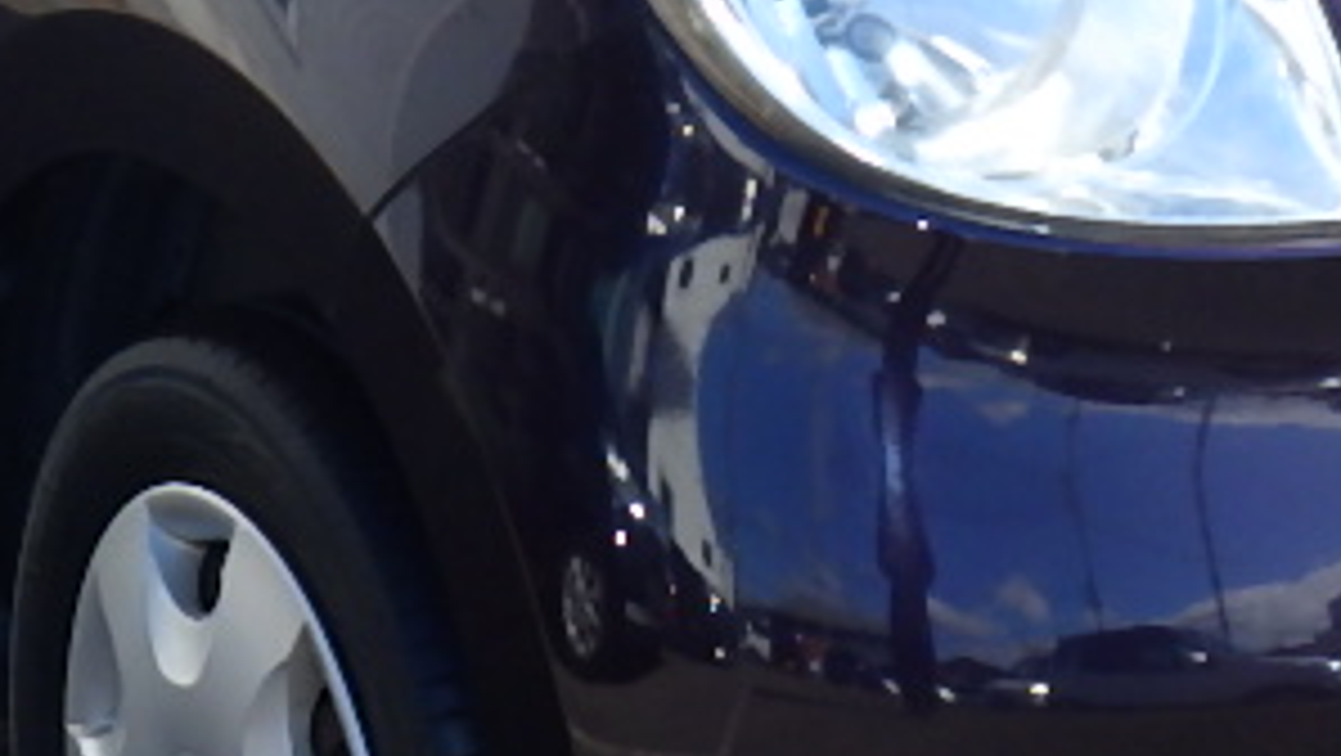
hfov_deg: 13.7
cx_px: 810
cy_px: -230
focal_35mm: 157
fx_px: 5586
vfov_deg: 7.7
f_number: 5
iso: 125
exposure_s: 1/250
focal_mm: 7.5
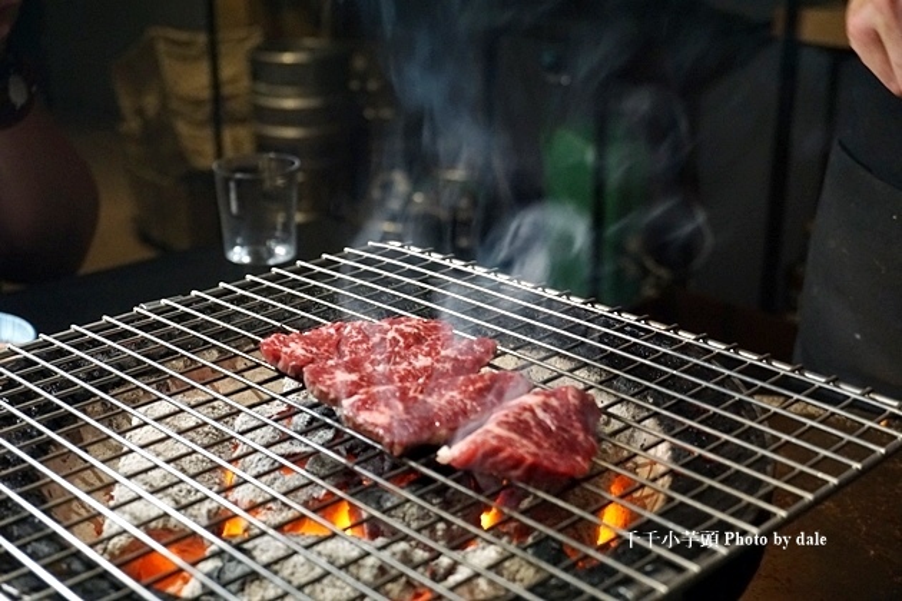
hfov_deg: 38.9
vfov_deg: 26.5
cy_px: 300
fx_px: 1278
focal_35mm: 51
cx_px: 451
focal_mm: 34
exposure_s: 1/60
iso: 2000
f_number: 5.6
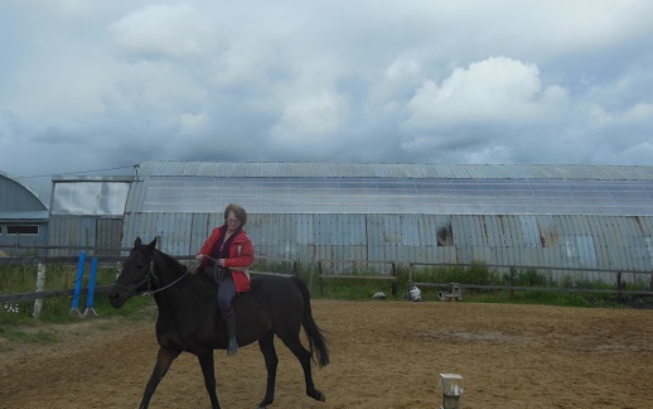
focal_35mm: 38
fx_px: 676
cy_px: 188
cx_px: 275
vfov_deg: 33.6
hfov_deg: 51.3
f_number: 3.7
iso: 125
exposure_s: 1/1250
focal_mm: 5.2
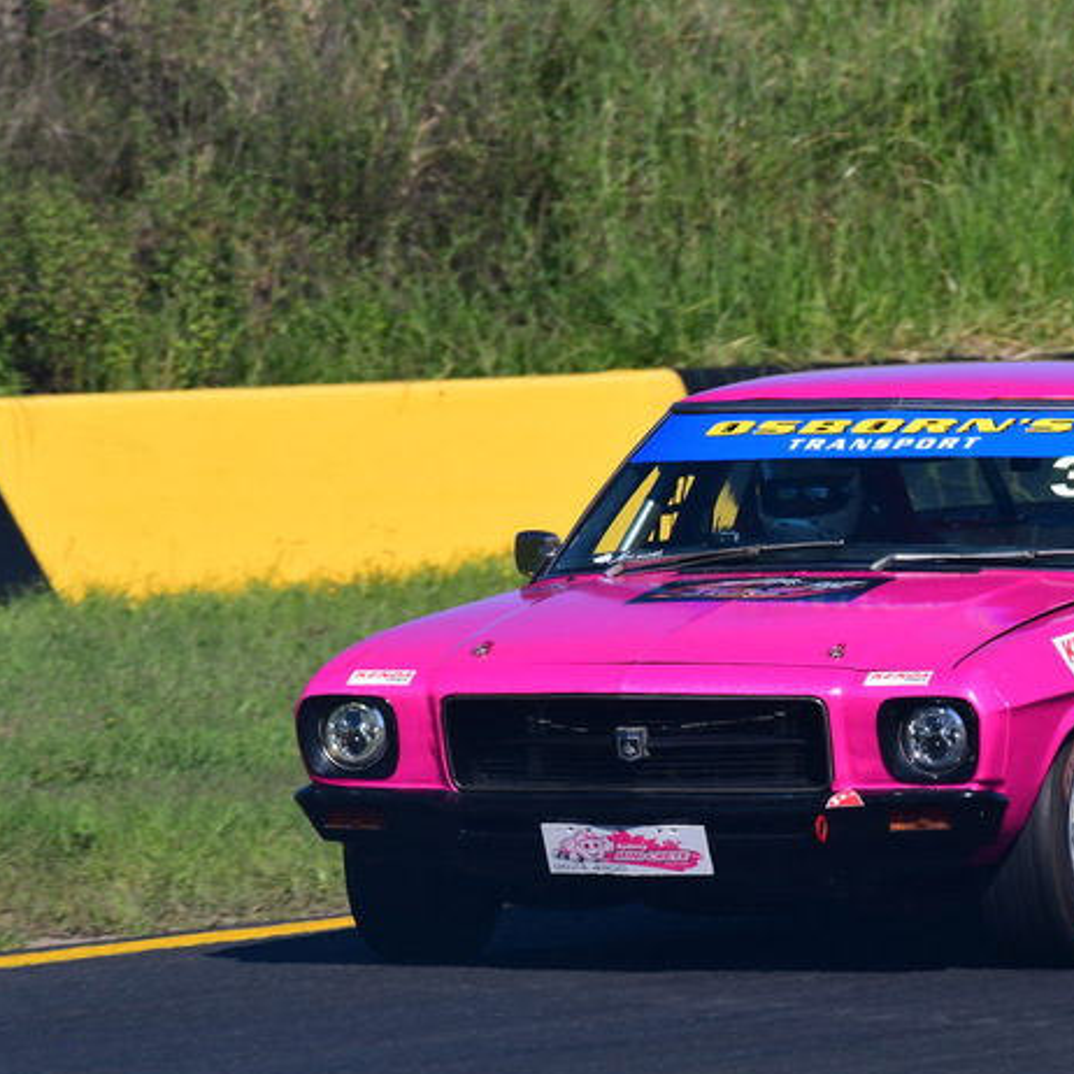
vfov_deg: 1.6
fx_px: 38753
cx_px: 830
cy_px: 577
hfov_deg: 1.6
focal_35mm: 1104
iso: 400
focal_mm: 500
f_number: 13
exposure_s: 1/640
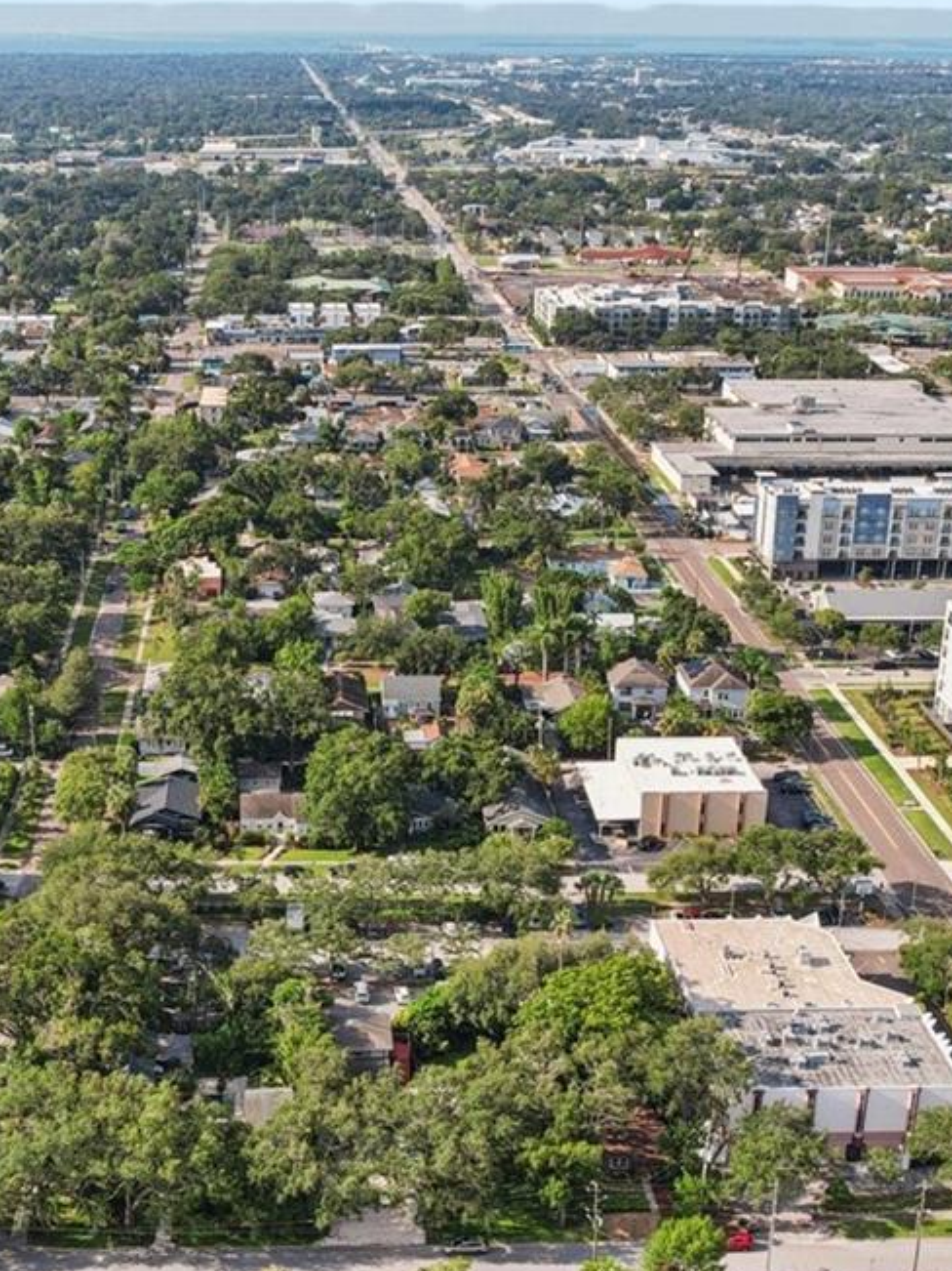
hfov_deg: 27.9
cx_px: 324
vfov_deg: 36.2
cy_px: 918
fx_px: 1907
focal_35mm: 52
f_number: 2.8
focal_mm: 8.38
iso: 100
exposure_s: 1/1250
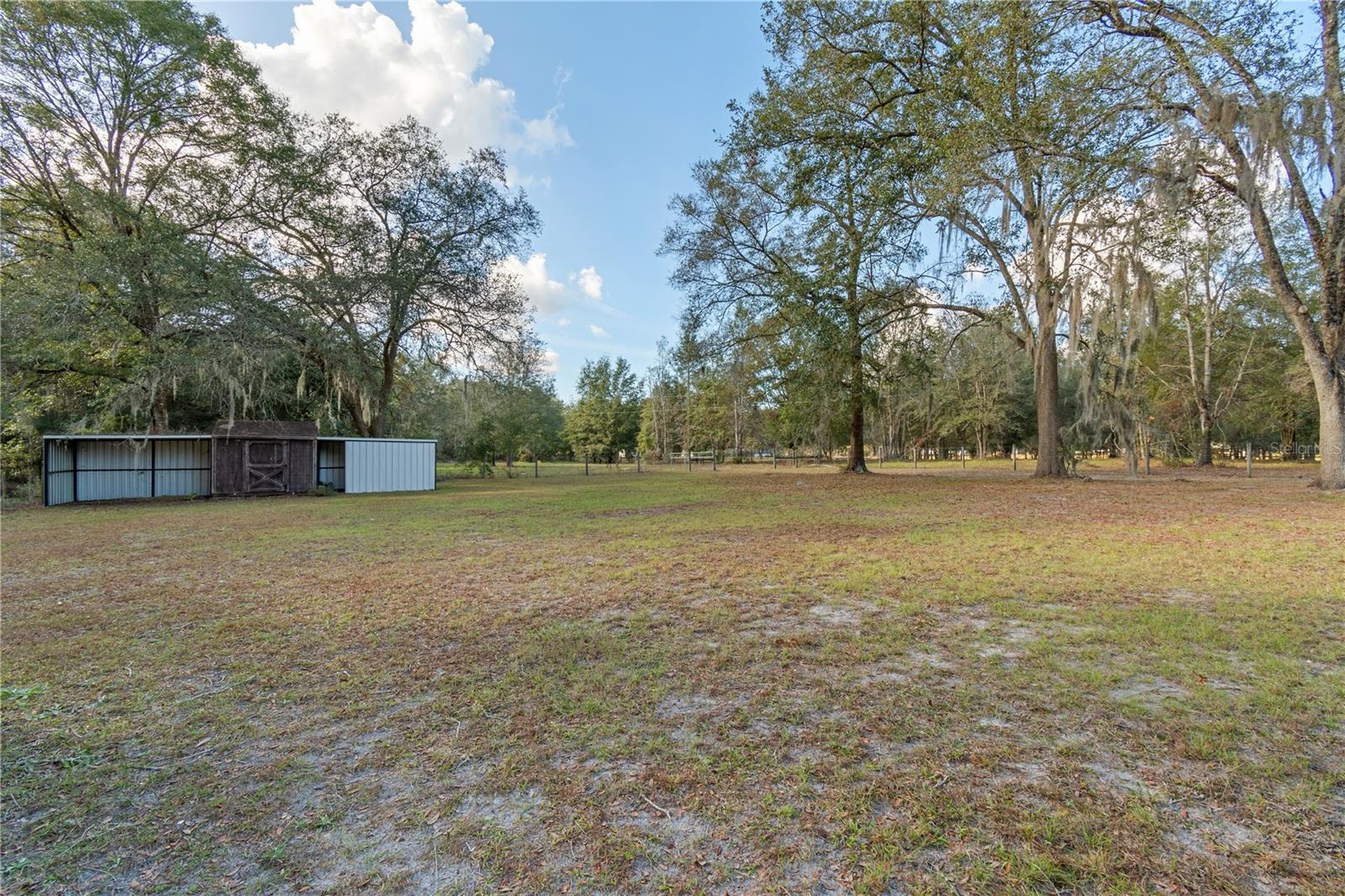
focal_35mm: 15
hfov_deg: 100.4
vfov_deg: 77.3
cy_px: 448
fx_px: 560
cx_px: 672
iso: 100
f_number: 9
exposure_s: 1/10
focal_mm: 10
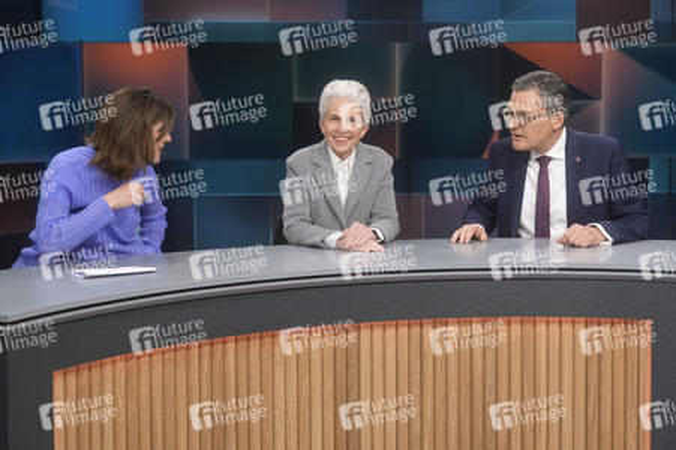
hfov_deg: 43.6
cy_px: 225
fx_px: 844
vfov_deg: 29.8
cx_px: 338
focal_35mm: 45
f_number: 2.2
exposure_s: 1/250
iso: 640
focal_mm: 30
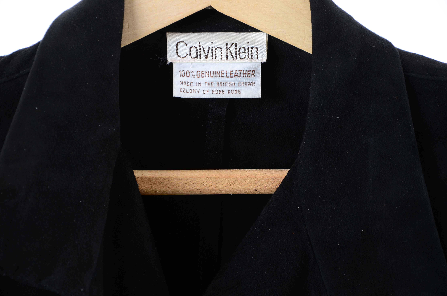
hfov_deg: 13.1
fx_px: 1952
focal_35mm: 158
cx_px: 224
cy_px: 148
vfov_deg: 8.7
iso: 200
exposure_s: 1/160
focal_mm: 105
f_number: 7.1
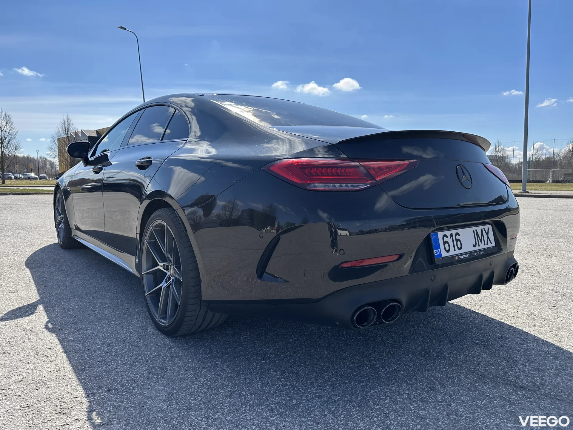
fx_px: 397
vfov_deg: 56.8
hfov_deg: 71.6
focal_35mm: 24
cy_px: 215
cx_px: 286
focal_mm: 6.86
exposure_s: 1/5263
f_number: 1.78
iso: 80
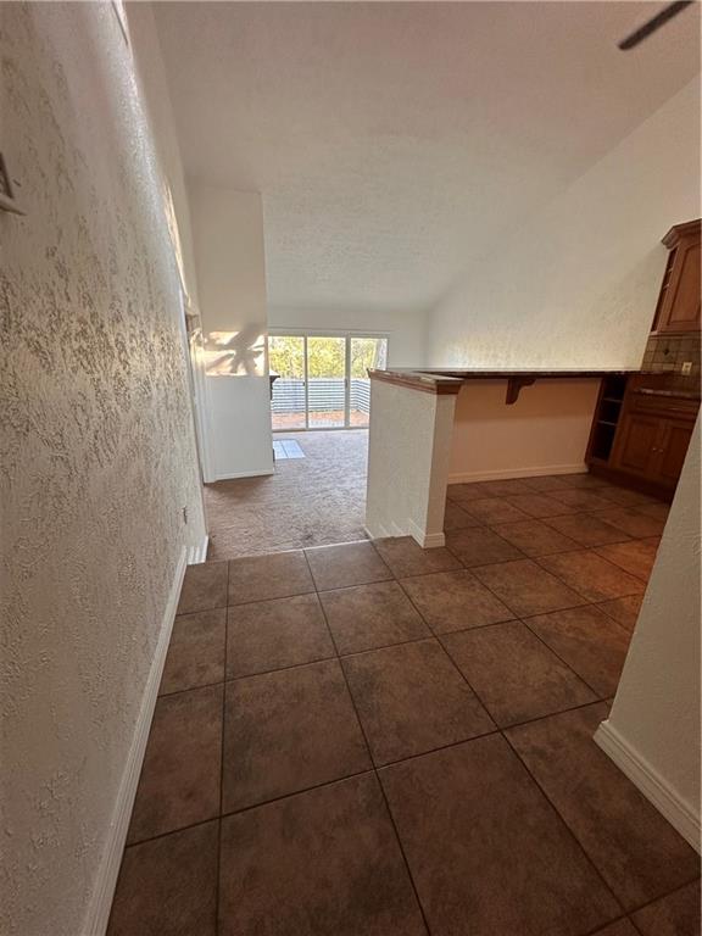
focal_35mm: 14
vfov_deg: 102.1
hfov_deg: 85.7
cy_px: 468
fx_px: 379
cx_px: 351
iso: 160
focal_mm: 2.22
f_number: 2.2
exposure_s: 1/60
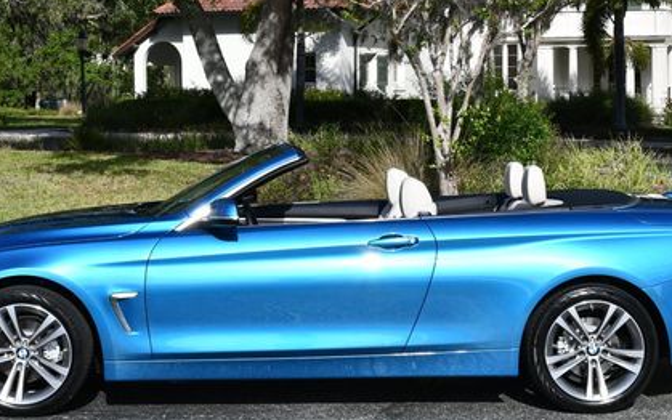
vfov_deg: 16.1
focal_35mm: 81
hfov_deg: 25.5
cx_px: 318
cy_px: 131
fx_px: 1484
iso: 100
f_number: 9
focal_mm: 26
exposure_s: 1/320
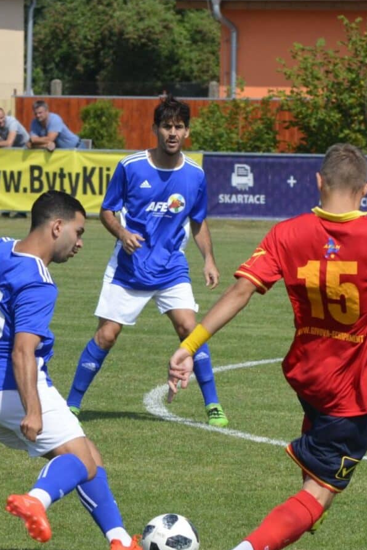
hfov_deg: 3.3
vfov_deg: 4.9
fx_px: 6396
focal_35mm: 418
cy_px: 320
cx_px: 94
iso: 400
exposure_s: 1/2000
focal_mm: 122
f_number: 7.1
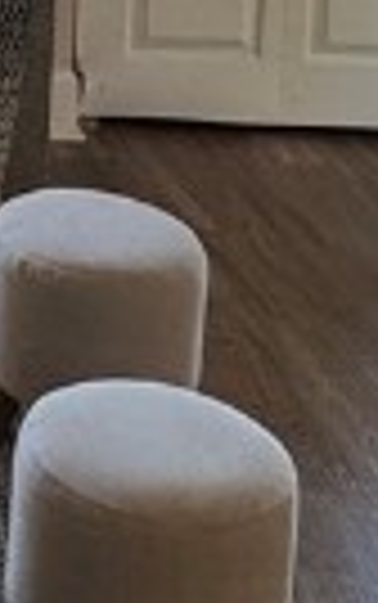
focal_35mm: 113
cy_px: -360
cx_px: -338
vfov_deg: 16.4
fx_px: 1859
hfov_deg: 10.8
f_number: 2.2
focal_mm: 2.22
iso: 250
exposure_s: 1/120
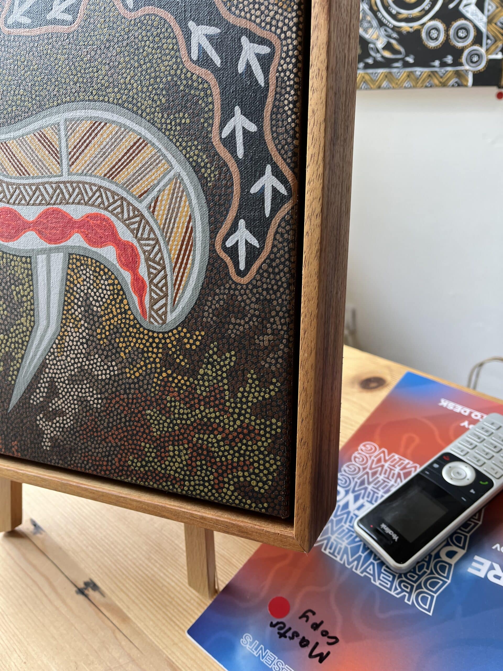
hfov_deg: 53.1
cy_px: 336
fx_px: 504
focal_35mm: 26
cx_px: 252
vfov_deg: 67.3
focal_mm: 5.1
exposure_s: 1/120
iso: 32
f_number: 1.6
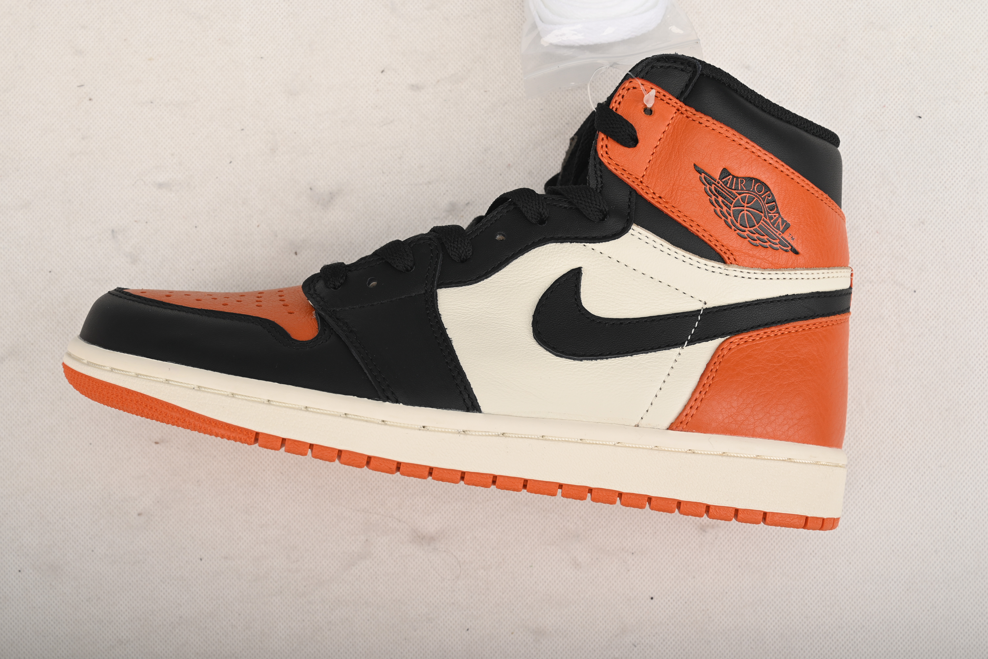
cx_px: 494
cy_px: 330
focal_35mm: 39
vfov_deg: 34.2
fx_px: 1071
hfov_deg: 49.5
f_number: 11
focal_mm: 39
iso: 100
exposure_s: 1/200
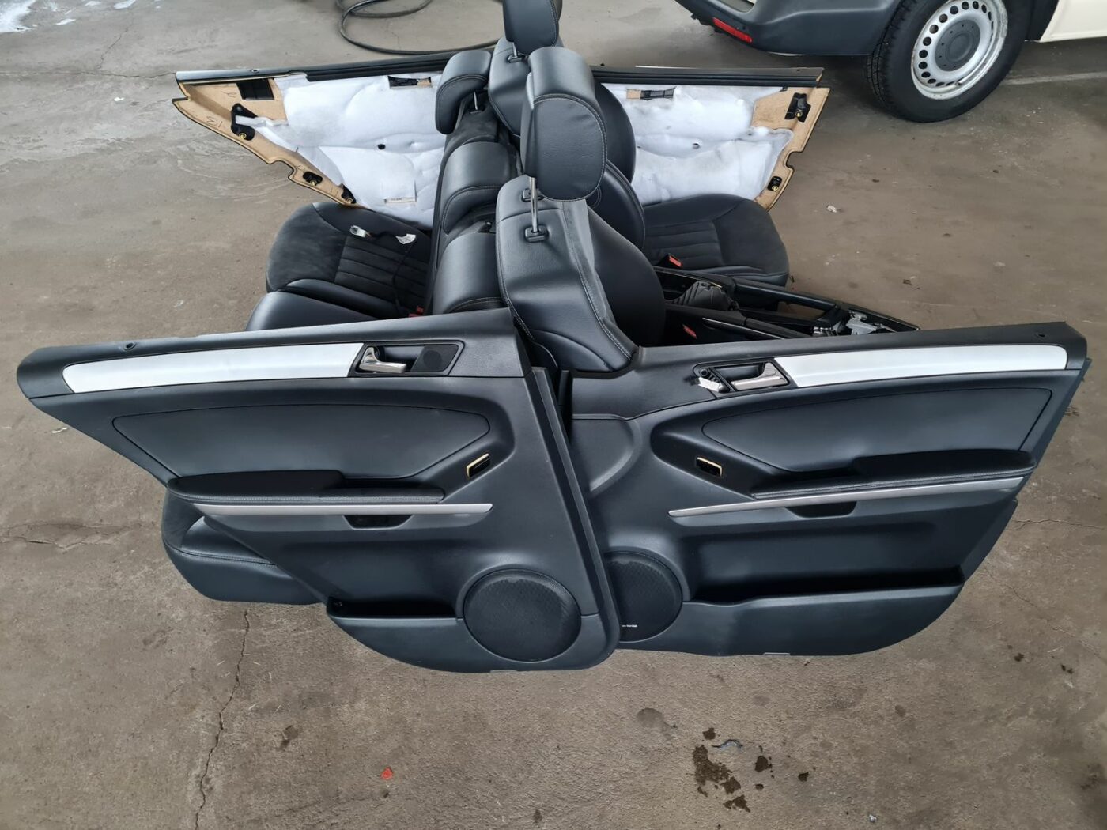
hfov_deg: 67.3
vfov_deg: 53.1
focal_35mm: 26
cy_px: 415
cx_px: 554
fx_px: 831
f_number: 1.8
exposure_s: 1/25
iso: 500
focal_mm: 5.4
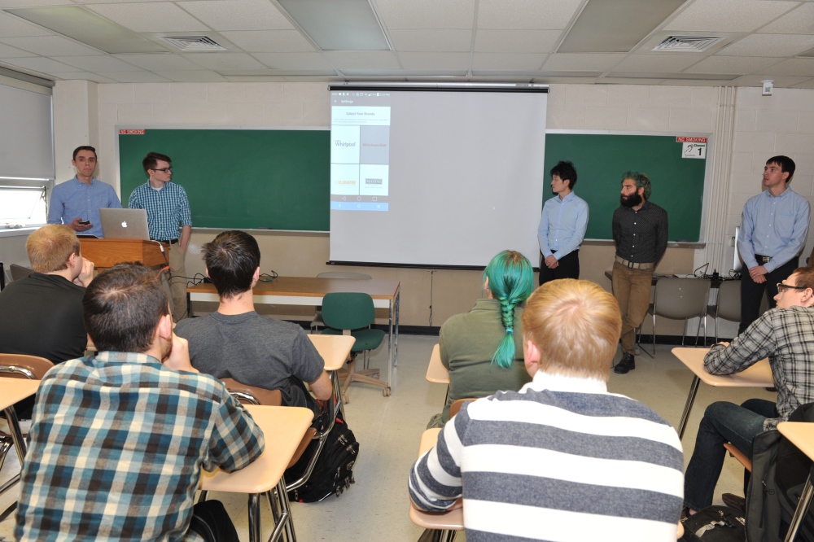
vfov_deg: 53.1
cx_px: 407
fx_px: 542
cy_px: 271
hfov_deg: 73.8
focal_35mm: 24
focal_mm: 24
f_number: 7.1
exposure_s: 1/60
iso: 1000
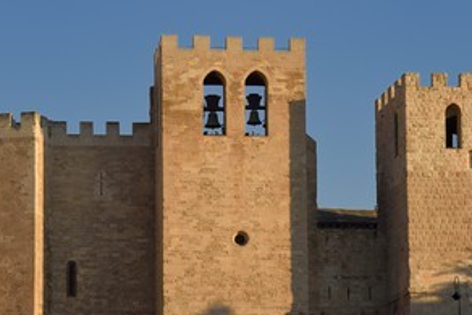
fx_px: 2453
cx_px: 239
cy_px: 216
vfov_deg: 7.3
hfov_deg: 11.0
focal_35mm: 187
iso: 400
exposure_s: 1/320
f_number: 13
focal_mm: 130
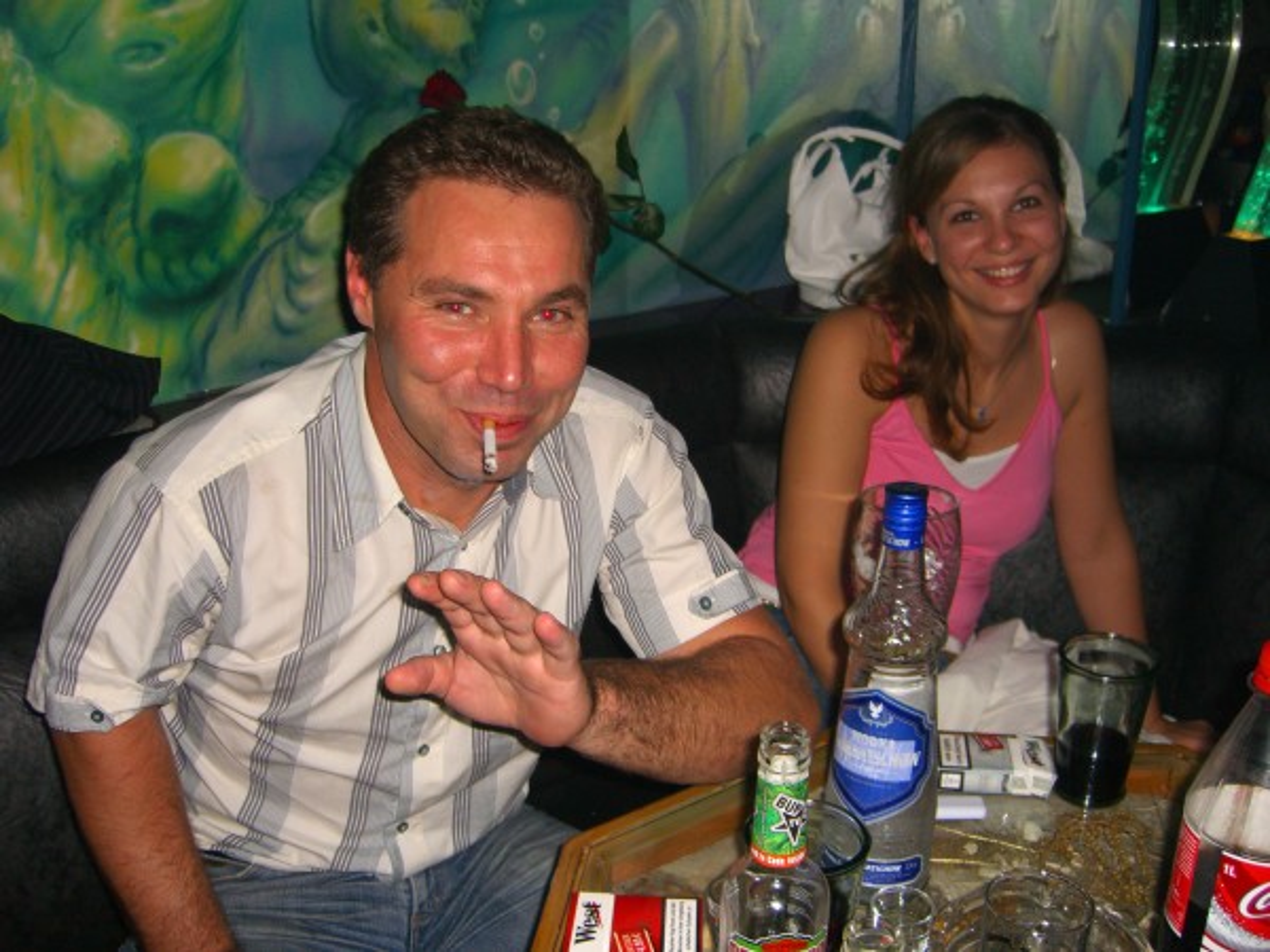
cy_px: 476
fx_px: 1394
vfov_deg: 37.7
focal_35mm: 38
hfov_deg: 49.0
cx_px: 635
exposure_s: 1/60
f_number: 2.8
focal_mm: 7.9
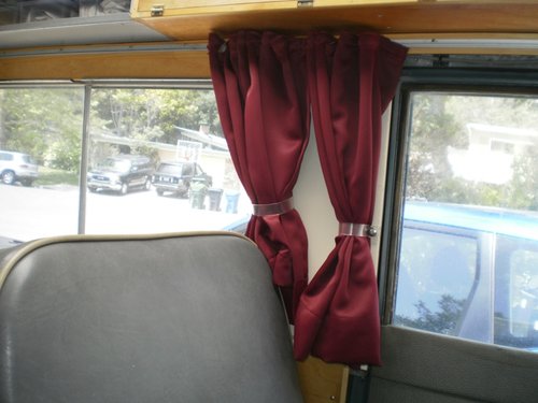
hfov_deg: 51.4
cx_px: 269
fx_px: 560
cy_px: 202
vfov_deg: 39.7
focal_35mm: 36
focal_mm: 6.3
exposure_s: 1/100
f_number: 3.1
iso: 100
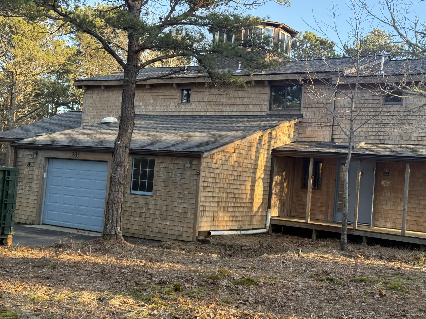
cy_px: 160
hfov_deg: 39.7
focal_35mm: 48
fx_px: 591
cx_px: 213
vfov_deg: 30.3
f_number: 1.78
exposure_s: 1/390
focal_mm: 6.76
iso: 100
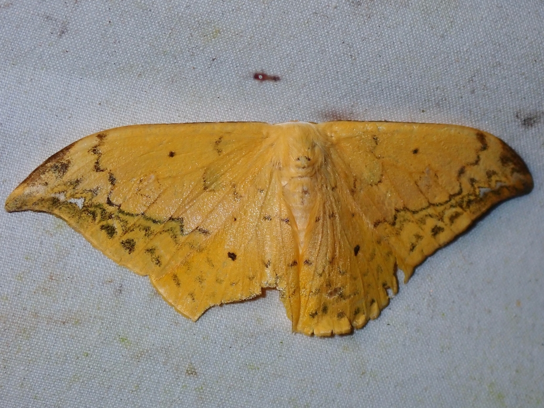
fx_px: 1572
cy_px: 204
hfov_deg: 19.6
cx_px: 272
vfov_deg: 14.8
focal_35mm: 100
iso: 200
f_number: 6.3
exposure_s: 1/200
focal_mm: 18
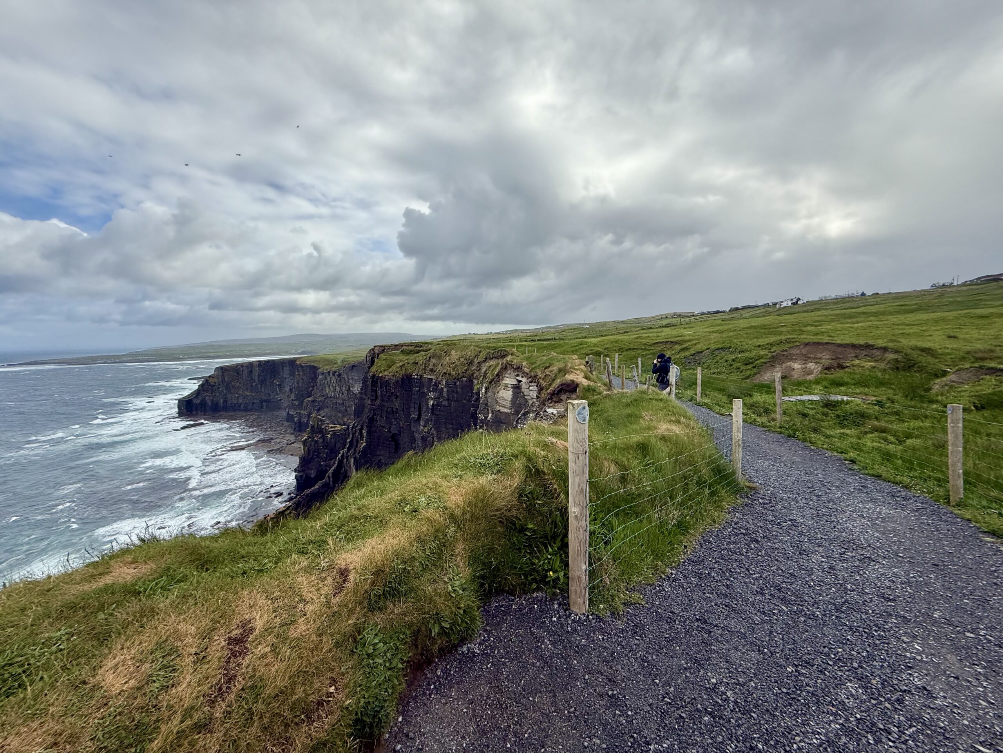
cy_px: 376
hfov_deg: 102.1
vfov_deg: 85.7
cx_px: 502
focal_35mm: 14
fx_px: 406
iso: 50
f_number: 2.2
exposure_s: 1/1656
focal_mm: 2.22
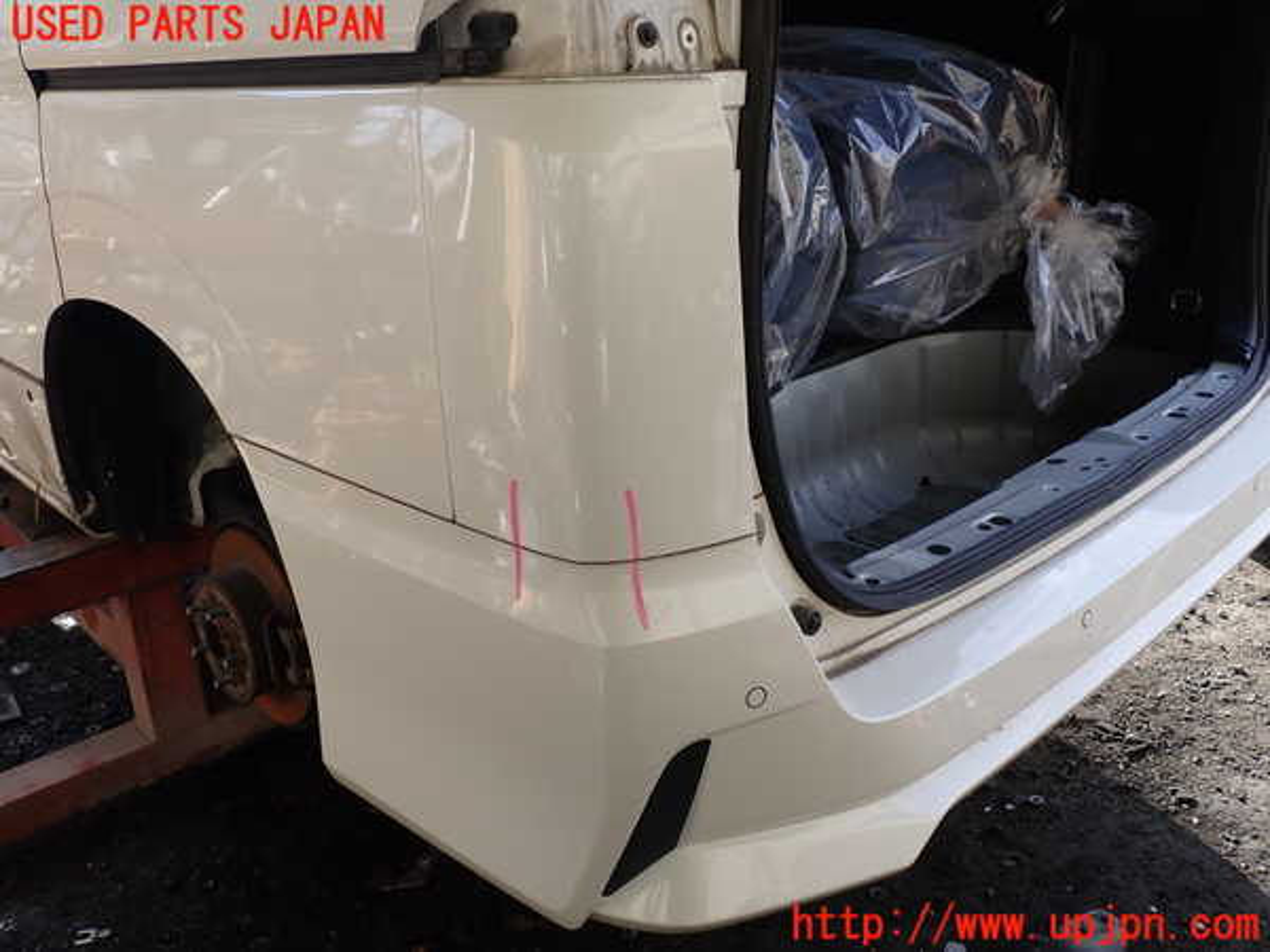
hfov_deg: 60.0
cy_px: 476
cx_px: 635
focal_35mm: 30
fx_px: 1101
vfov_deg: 46.8
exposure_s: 1/200
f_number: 3.2
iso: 100
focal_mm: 5.4
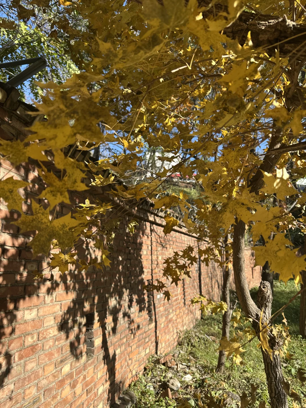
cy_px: 204
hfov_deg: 56.8
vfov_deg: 71.6
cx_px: 153
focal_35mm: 24
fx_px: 283
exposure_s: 1/1639
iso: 80
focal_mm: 6.86
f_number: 1.78
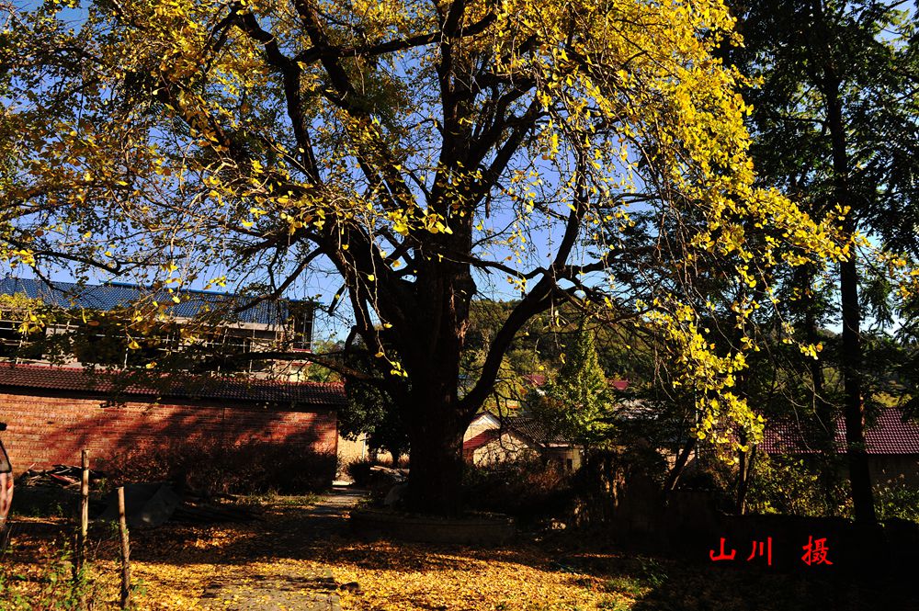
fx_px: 612
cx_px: 460
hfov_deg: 73.8
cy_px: 306
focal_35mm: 24
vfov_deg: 53.1
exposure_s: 1/250
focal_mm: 24
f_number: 8
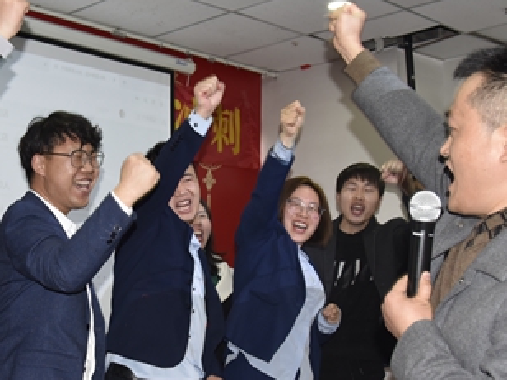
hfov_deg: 32.6
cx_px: 125
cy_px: 196
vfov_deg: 25.2
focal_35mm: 58
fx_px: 849
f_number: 5
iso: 1000
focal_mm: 31
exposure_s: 1/60
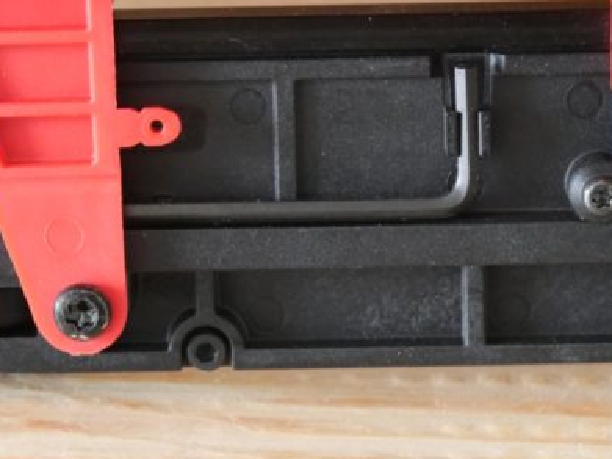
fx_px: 3464
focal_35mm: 196
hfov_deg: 10.1
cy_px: 226
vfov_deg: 7.6
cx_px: 329
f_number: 5.1
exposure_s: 1/125
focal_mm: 55
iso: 2500
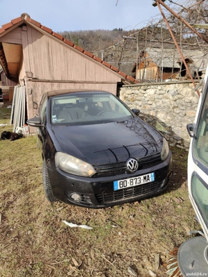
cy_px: 138
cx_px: 104
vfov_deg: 73.9
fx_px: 184
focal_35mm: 23
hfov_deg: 59.0
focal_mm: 6.06
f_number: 1.8
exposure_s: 1/1678
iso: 50
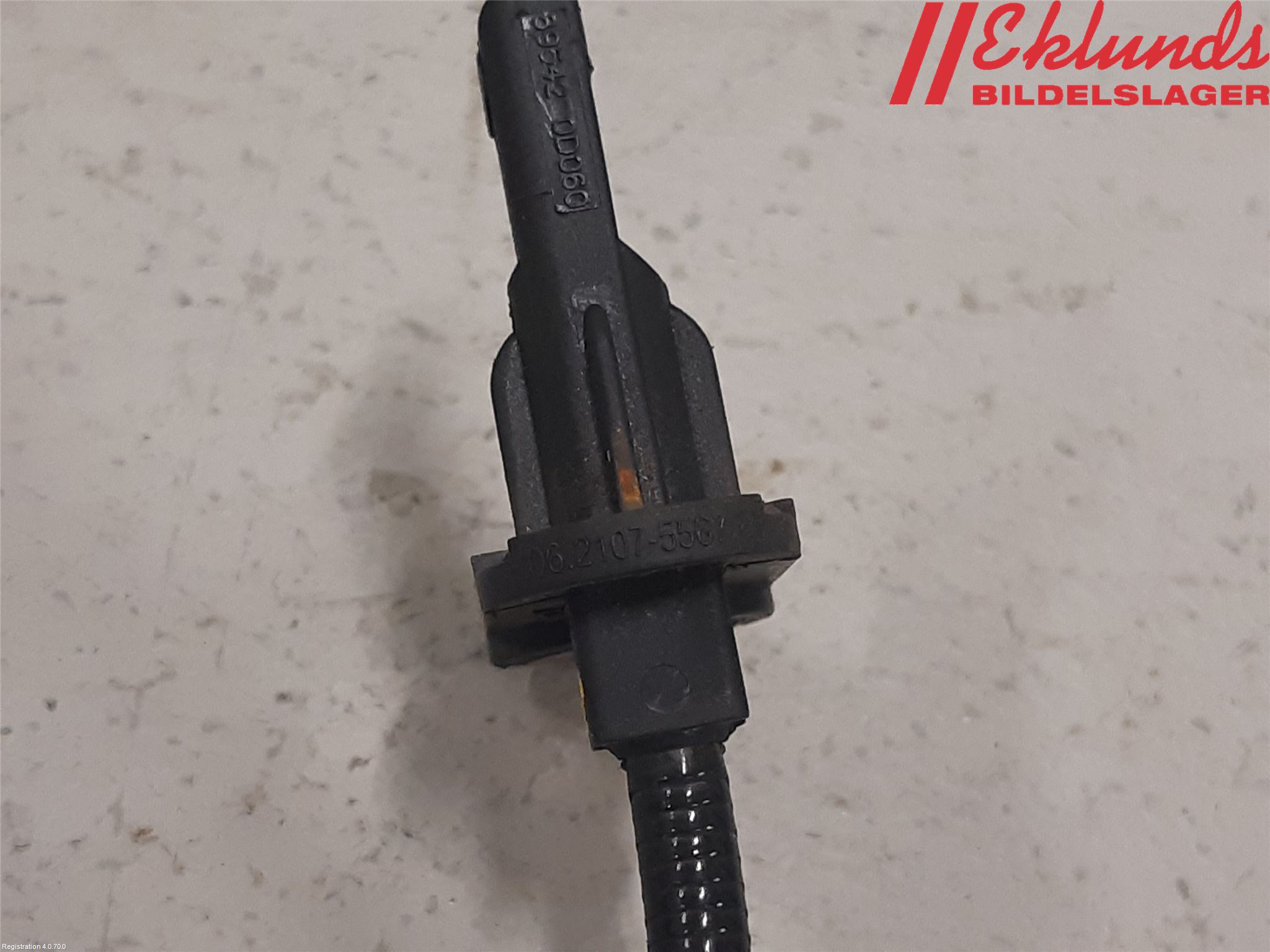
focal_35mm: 26
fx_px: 954
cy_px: 476
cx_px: 635
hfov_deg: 67.3
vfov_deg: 53.1
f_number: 1.7
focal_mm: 3.93
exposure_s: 1/50
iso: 160
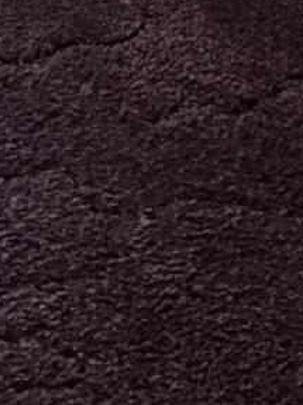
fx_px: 2359
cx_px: 194
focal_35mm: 202
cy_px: -1002
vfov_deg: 7.8
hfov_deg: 7.3
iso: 40
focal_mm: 4.15
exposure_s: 1/30
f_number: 2.2
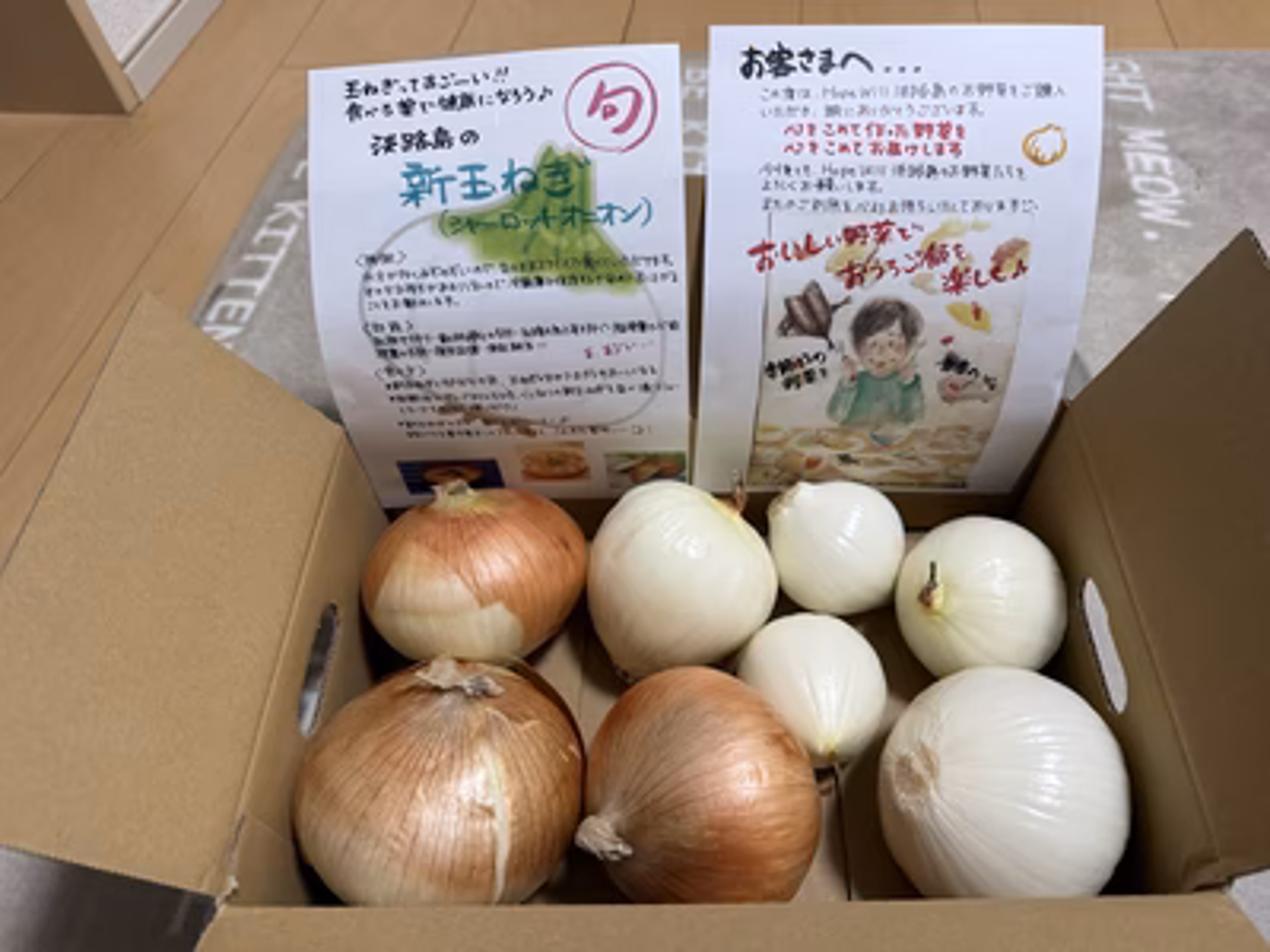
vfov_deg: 56.8
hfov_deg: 71.6
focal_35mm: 24
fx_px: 881
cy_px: 476
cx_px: 635
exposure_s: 1/99
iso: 160
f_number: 1.78
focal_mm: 6.76
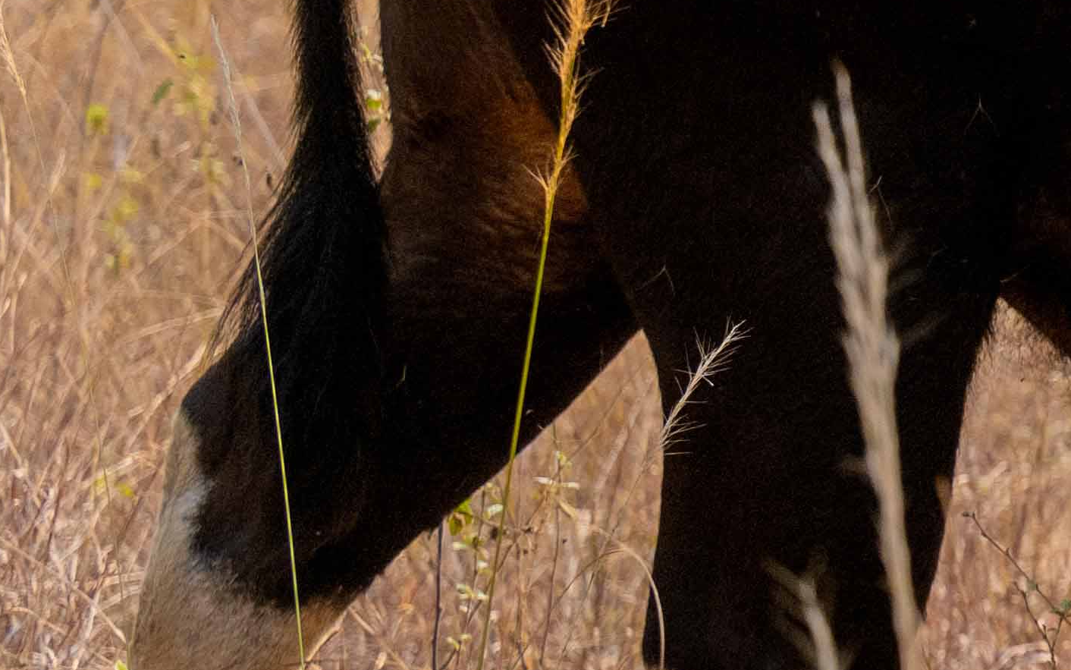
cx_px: 2978
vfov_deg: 3.1
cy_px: -266
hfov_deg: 4.8
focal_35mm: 417
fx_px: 12173
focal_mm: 70
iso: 400
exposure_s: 1/2500
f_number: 2.8
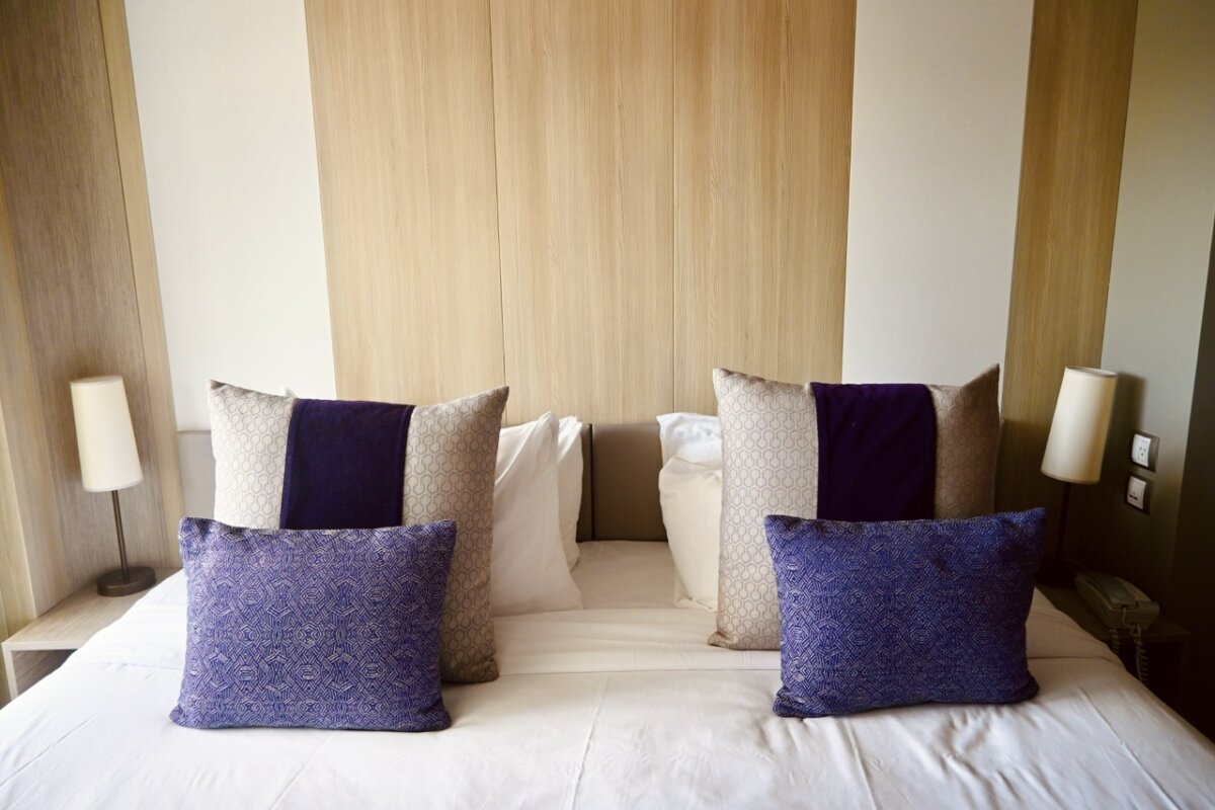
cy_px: 405
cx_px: 608
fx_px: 810
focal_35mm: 24
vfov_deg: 53.1
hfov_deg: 73.7
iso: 400
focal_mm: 16
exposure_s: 1/125
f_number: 3.5
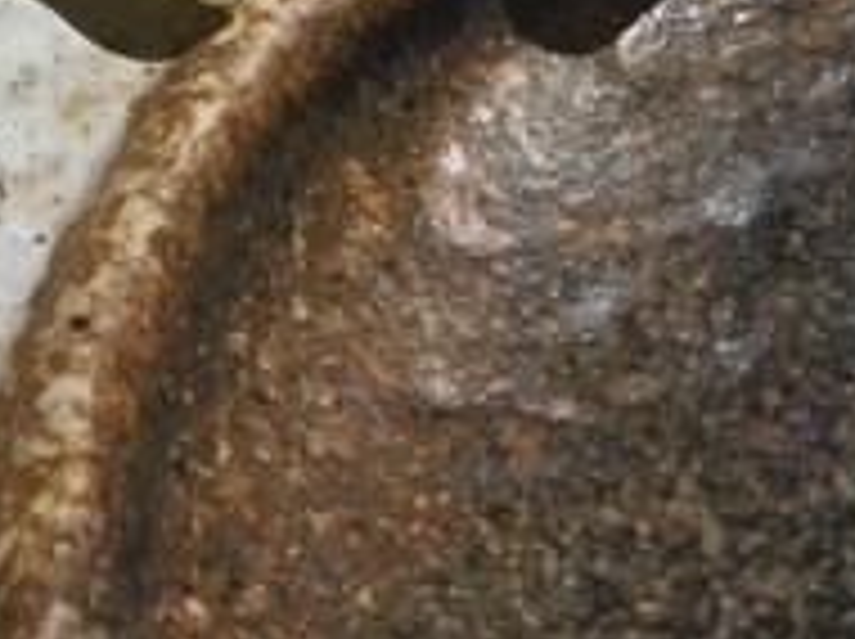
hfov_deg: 8.8
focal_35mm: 218
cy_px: -56
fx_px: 5378
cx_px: -585
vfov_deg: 6.8
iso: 320
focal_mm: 6.18
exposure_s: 1/60
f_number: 1.65
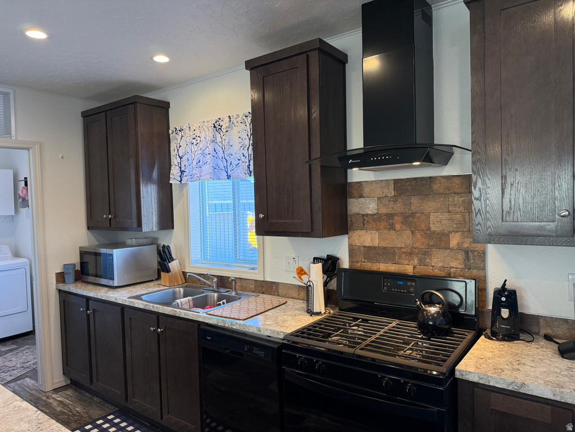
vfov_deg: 56.8
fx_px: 399
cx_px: 288
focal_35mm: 24
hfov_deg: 71.6
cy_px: 216
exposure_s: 1/128
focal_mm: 6.76
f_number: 1.78
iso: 200
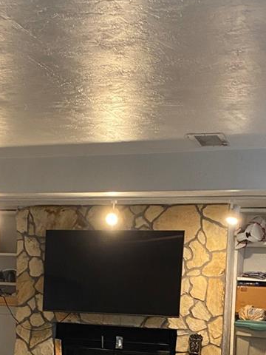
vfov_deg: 27.8
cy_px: 366
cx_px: 90
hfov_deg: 22.5
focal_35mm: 65
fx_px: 666
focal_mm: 4.25
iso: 500
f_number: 1.8
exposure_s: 1/60
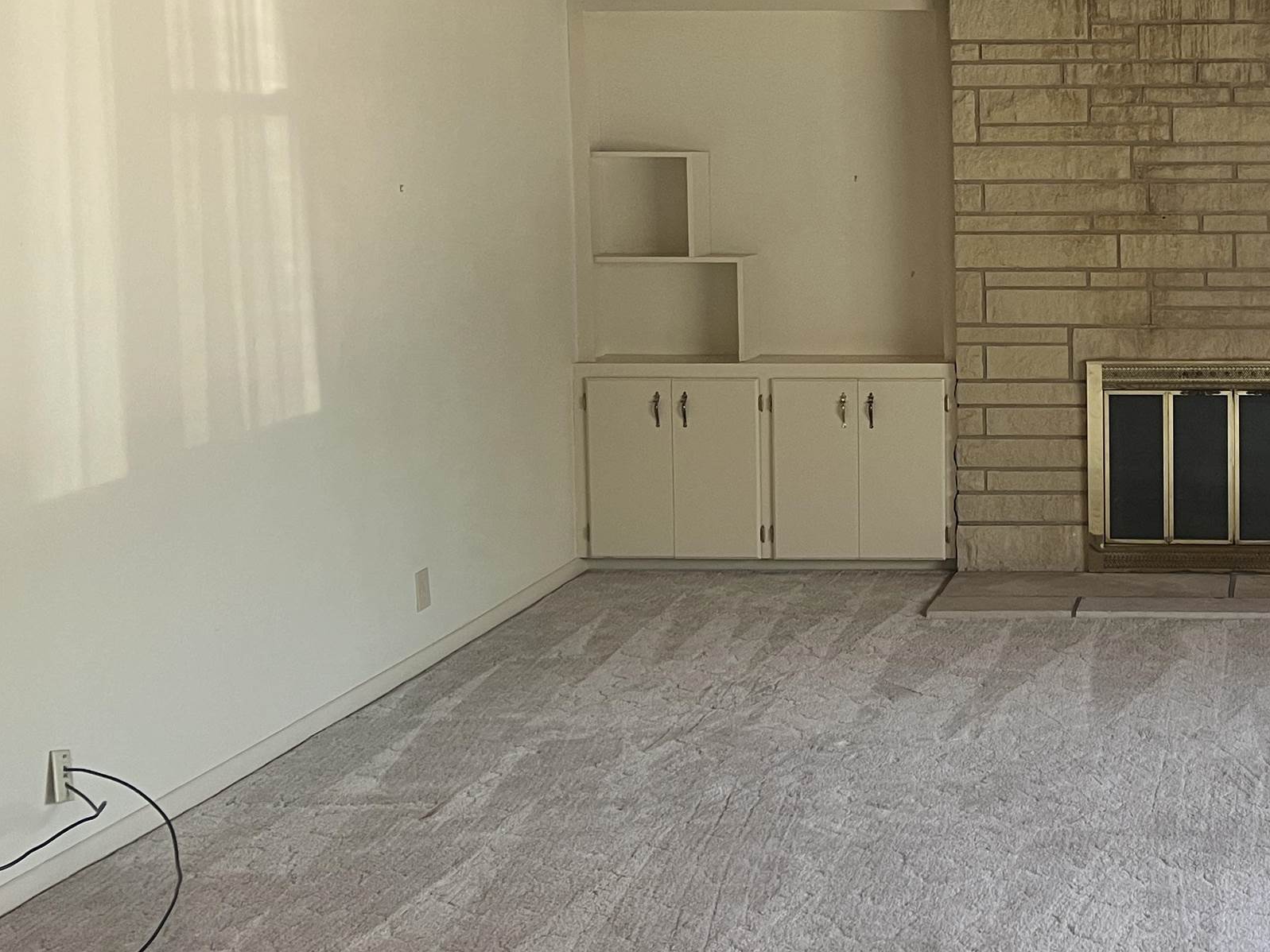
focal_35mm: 50
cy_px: 304
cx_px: 1170
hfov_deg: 35.6
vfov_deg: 28.9
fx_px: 1835
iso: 160
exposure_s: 1/60
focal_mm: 5.7
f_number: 1.5
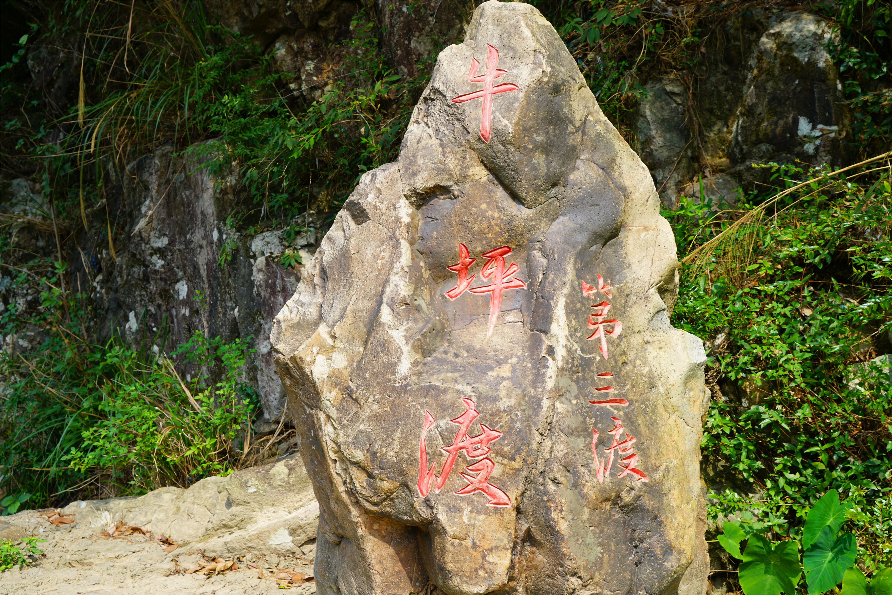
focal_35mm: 48
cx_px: 446
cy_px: 298
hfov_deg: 41.1
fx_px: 1189
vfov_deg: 28.1
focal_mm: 48
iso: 100
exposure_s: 1/80
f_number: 9
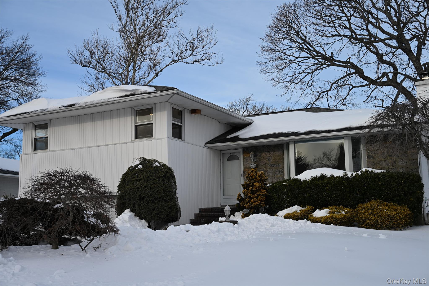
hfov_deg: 48.5
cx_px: 214
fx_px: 477
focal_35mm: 40
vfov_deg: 33.4
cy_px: 143
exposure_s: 1/320
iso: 100
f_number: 6.3
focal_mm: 40
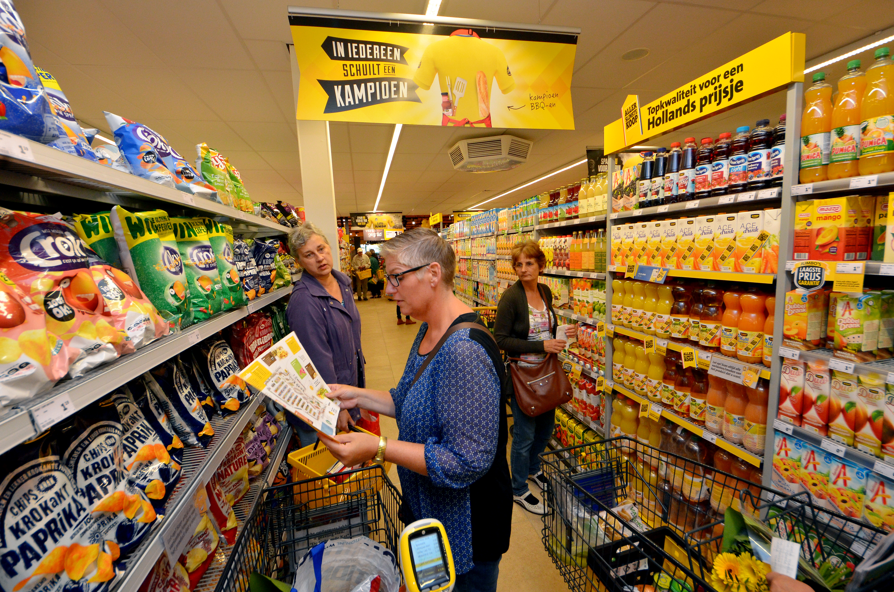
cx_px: 447
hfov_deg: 100.5
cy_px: 296
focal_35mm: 15
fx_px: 372
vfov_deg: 77.1
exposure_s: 1/100
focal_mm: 10
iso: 1000
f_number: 7.1
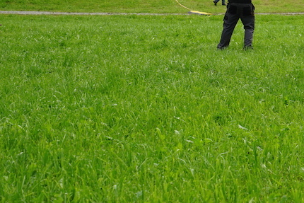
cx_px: 279
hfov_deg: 17.8
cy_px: 11
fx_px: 954
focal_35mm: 113
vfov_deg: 12.0
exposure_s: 1/80
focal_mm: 54
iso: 100
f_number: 8
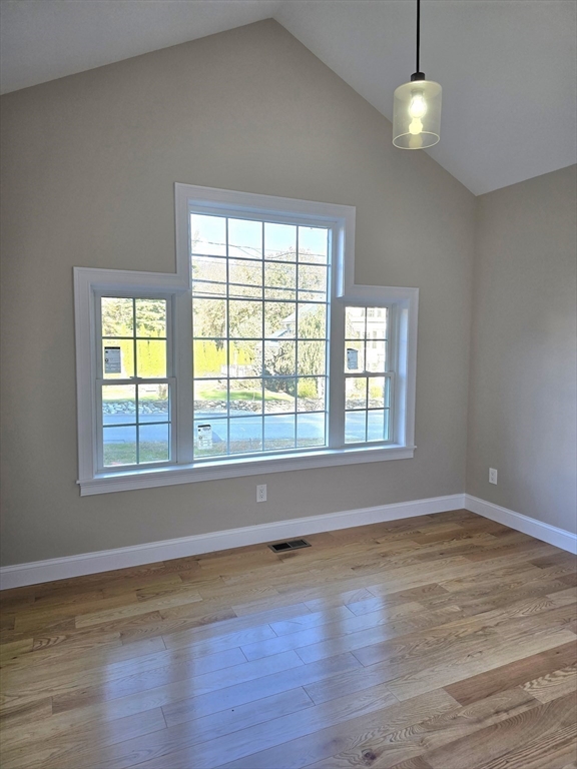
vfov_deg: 73.9
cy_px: 384
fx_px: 511
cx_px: 288
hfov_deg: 58.9
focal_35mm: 23
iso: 25
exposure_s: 1/120
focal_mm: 6.3
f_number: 1.7
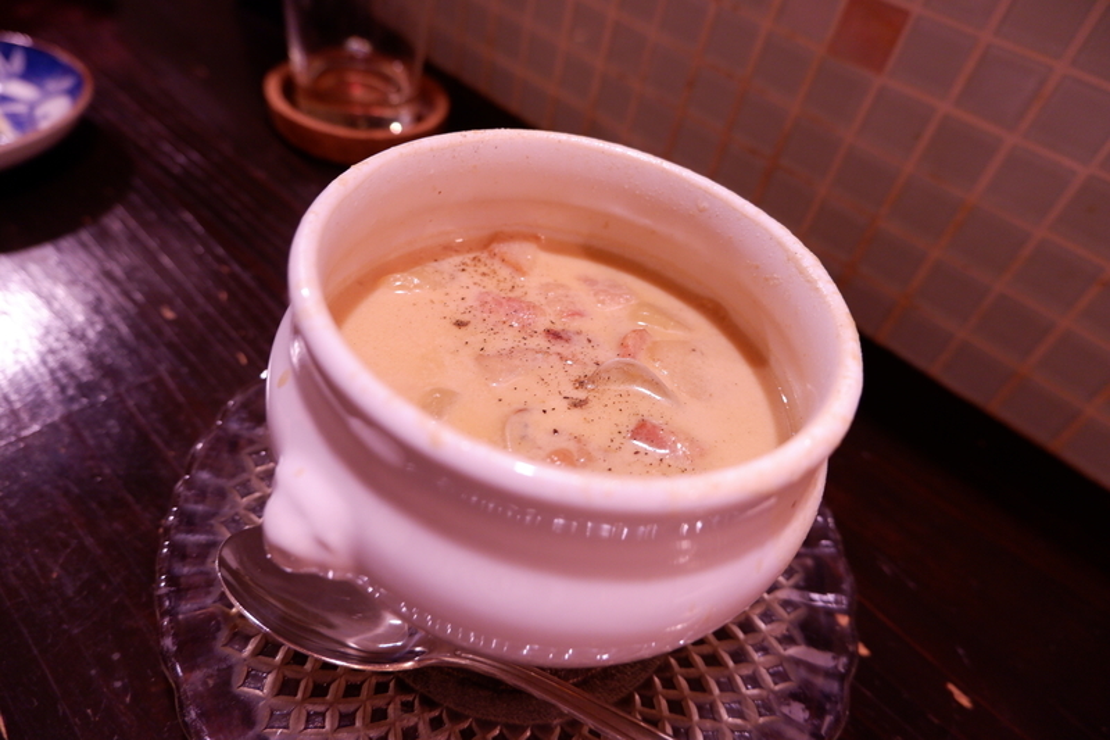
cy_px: 370
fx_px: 709
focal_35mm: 23
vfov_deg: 55.1
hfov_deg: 76.1
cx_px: 555
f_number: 3.5
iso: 1000
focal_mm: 15
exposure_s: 1/15
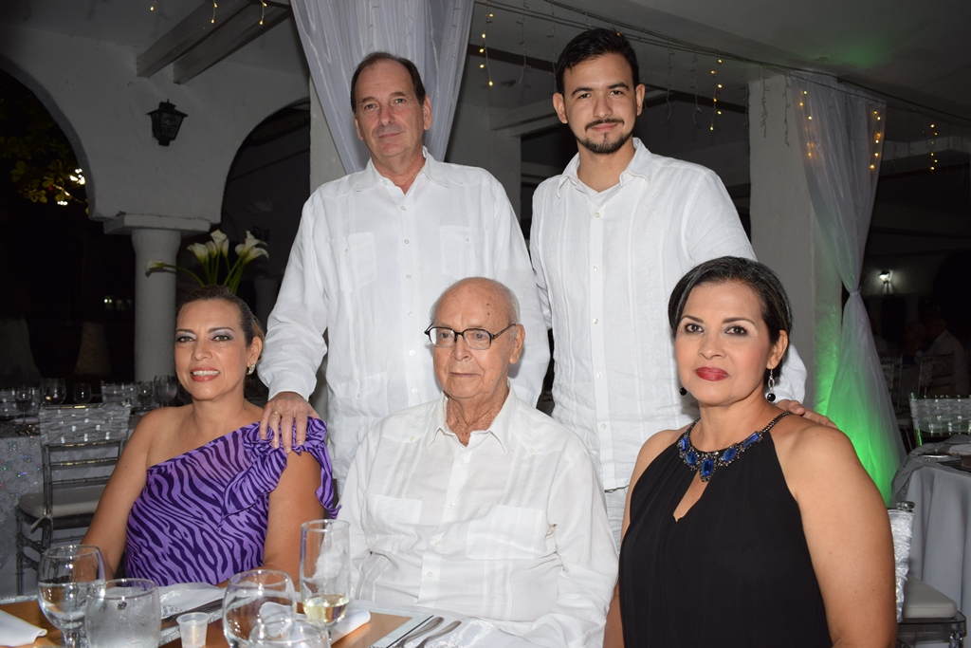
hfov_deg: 57.2
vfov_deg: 40.0
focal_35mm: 33
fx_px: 890
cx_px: 486
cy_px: 324
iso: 400
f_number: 3.8
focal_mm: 22
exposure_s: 1/160
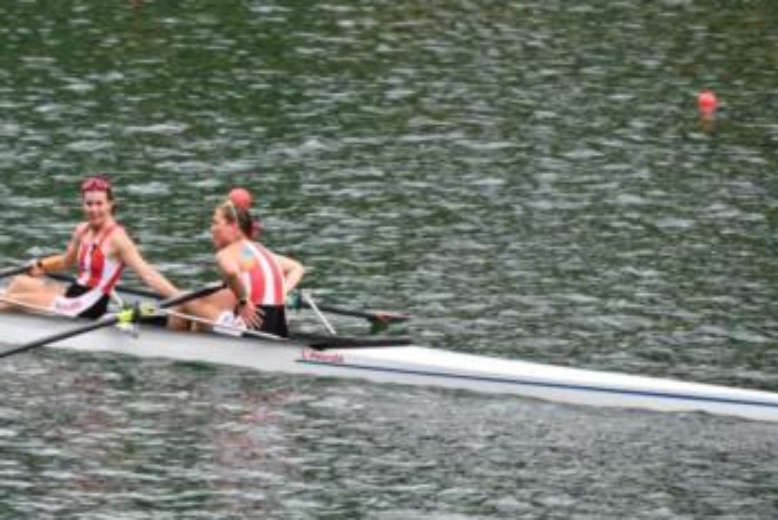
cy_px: 258
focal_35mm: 286
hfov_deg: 7.2
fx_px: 6186
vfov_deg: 4.8
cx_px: 325
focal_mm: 200
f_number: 6.3
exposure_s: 1/500
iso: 360
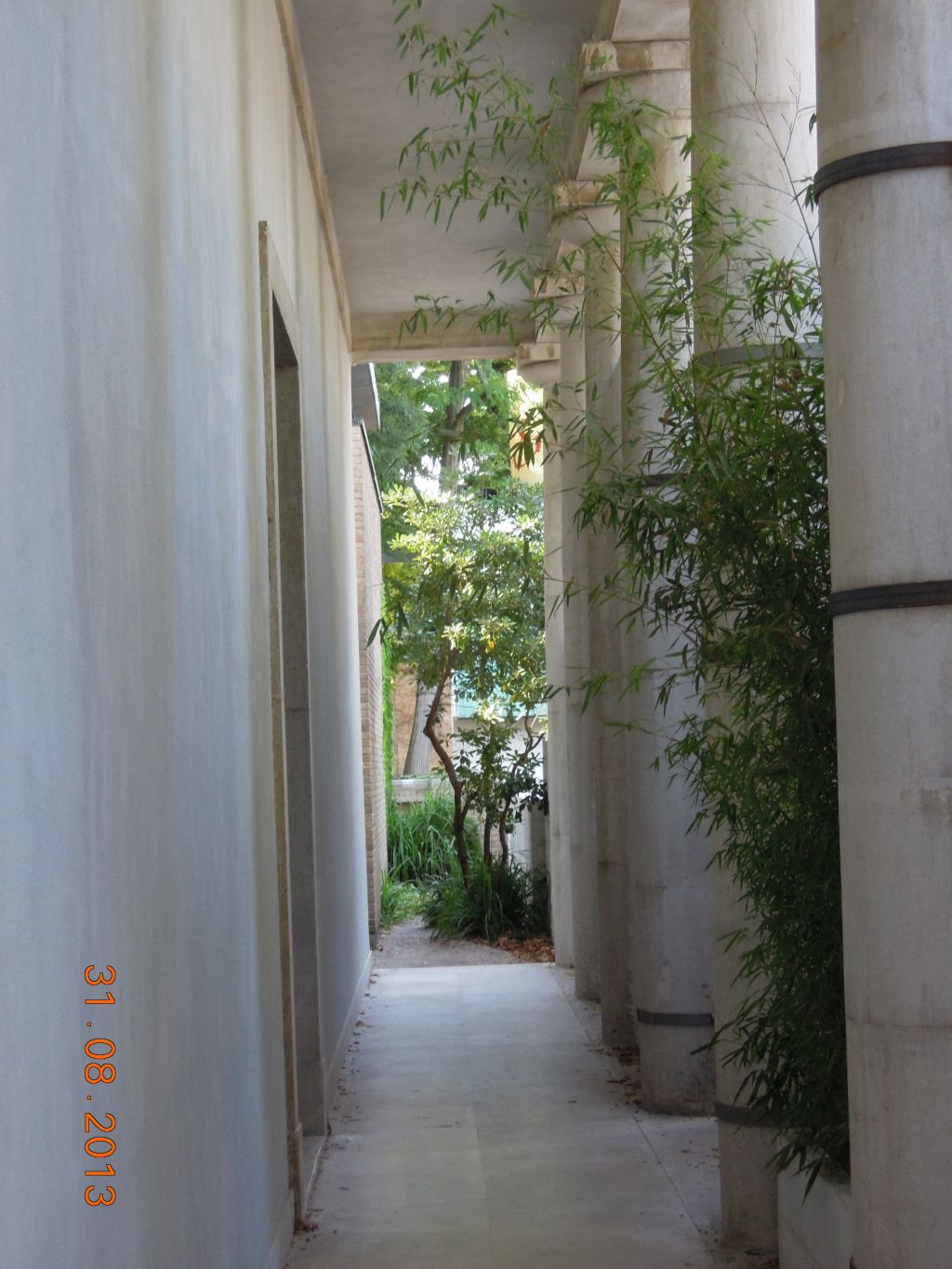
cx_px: 476
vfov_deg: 27.8
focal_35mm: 70
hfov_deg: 21.0
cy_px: 634
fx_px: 2566
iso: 400
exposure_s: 1/60
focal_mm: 12.5
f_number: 4.5
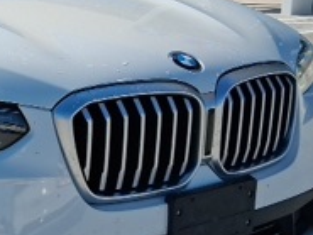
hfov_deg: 20.8
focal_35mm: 90
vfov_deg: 16.4
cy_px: 144
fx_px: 814
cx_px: -24
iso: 25
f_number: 1.8
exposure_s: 1/830
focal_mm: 3.98
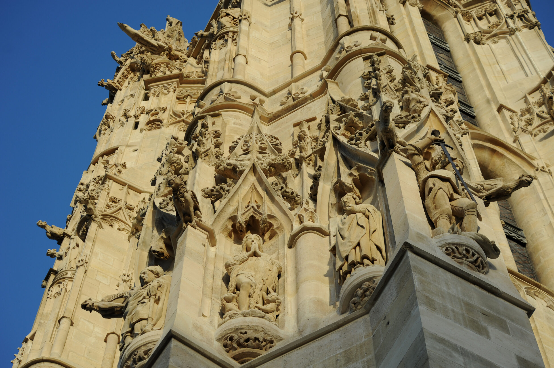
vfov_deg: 13.0
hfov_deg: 19.5
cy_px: 184
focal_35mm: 105
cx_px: 277
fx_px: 1615
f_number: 6.3
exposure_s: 1/400
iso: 200
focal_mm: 105
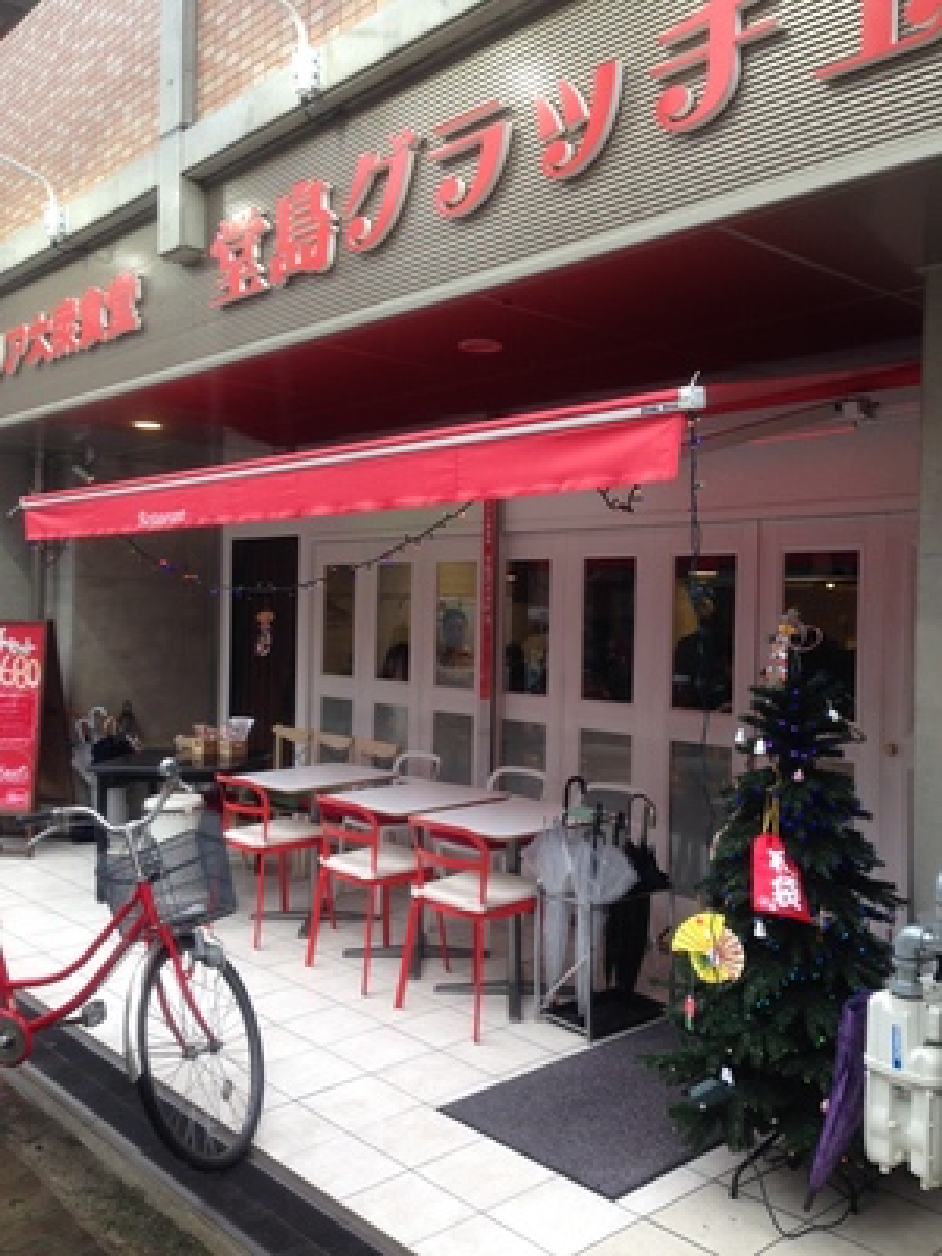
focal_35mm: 33
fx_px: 1197
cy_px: 628
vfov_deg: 55.4
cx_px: 471
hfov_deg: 42.9
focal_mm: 4.12
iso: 64
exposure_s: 1/120
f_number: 2.4
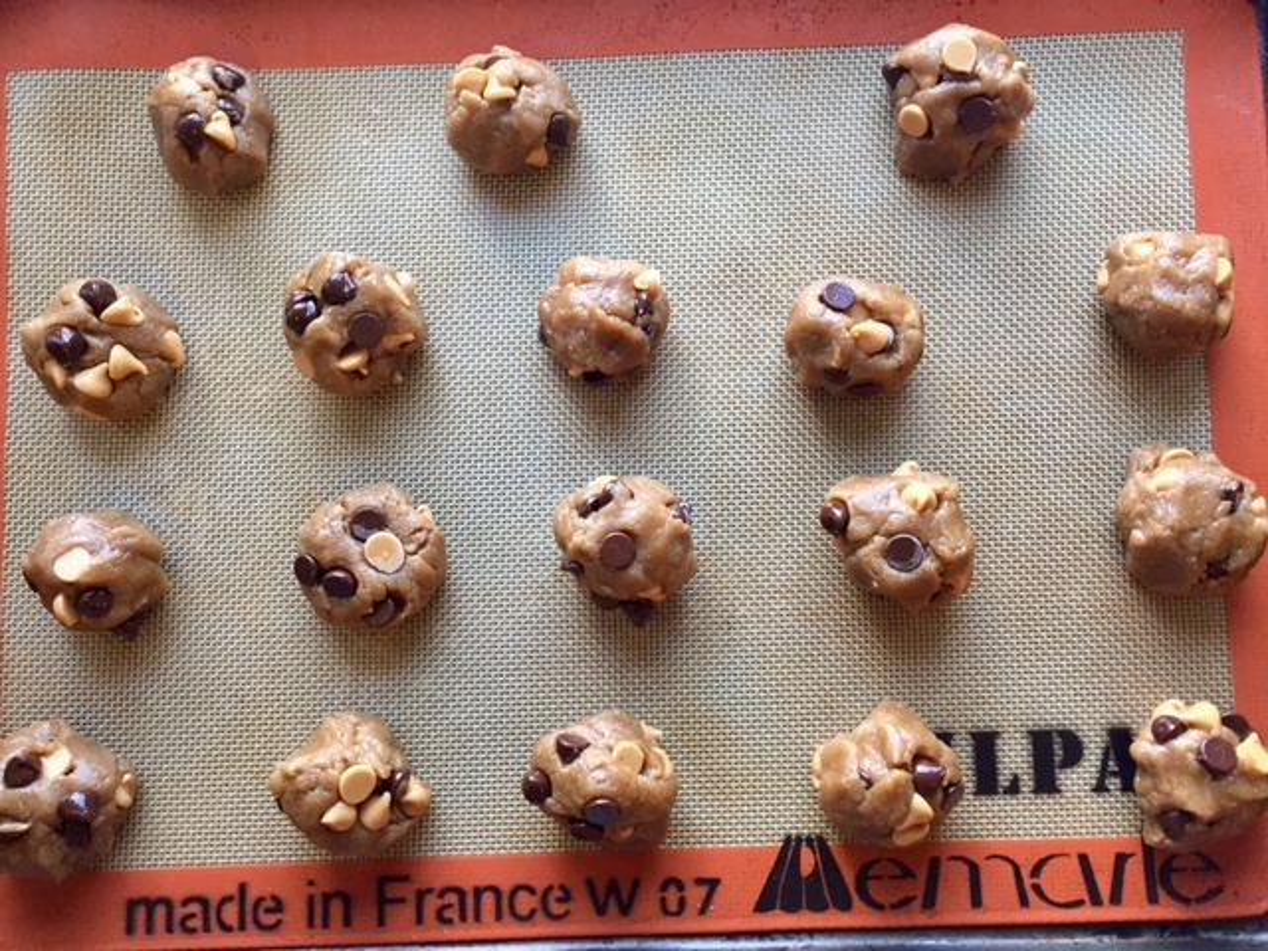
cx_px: 634
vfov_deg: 48.2
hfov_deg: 61.7
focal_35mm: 29
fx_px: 1062
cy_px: 476
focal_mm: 4.15
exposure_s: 1/30
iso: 125
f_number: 2.2
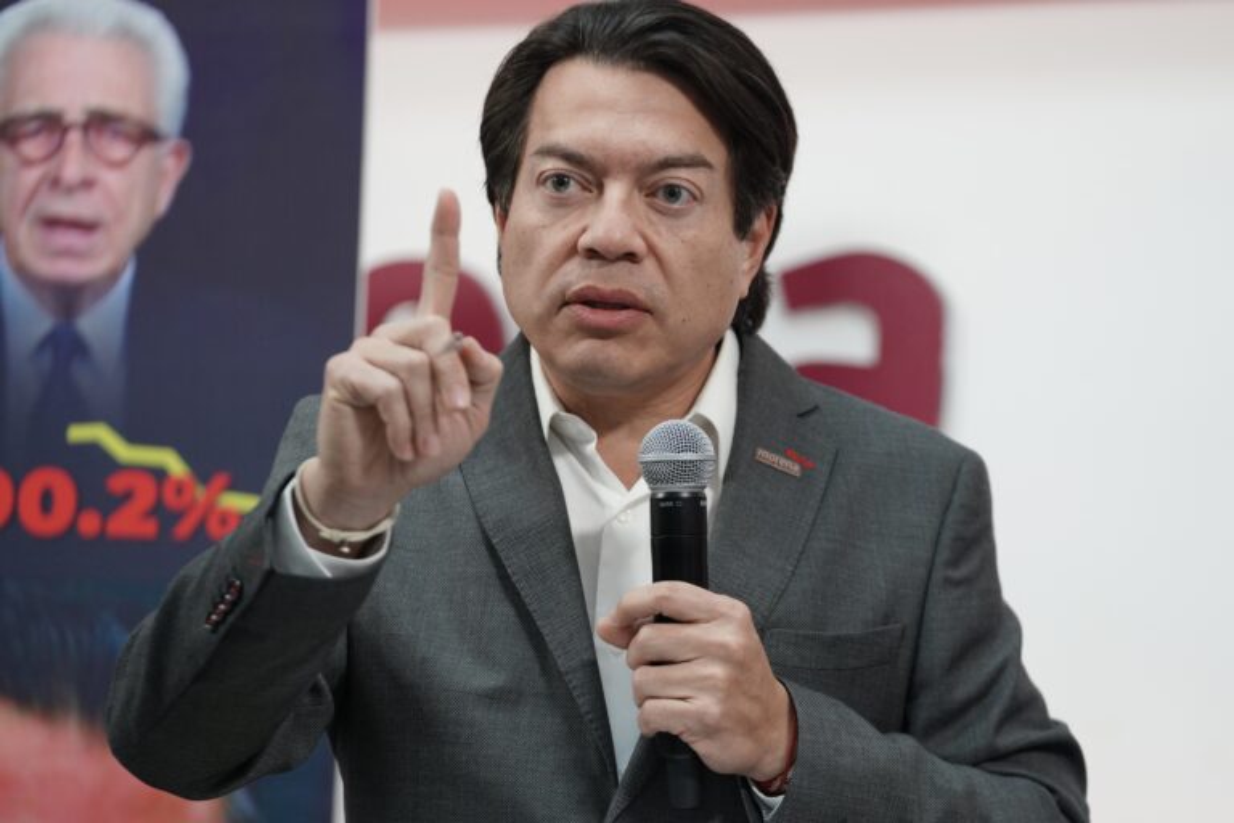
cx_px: 617
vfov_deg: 8.9
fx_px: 5313
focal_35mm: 155
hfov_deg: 13.2
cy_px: 412
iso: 1250
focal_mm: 155
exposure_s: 1/200
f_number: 2.8
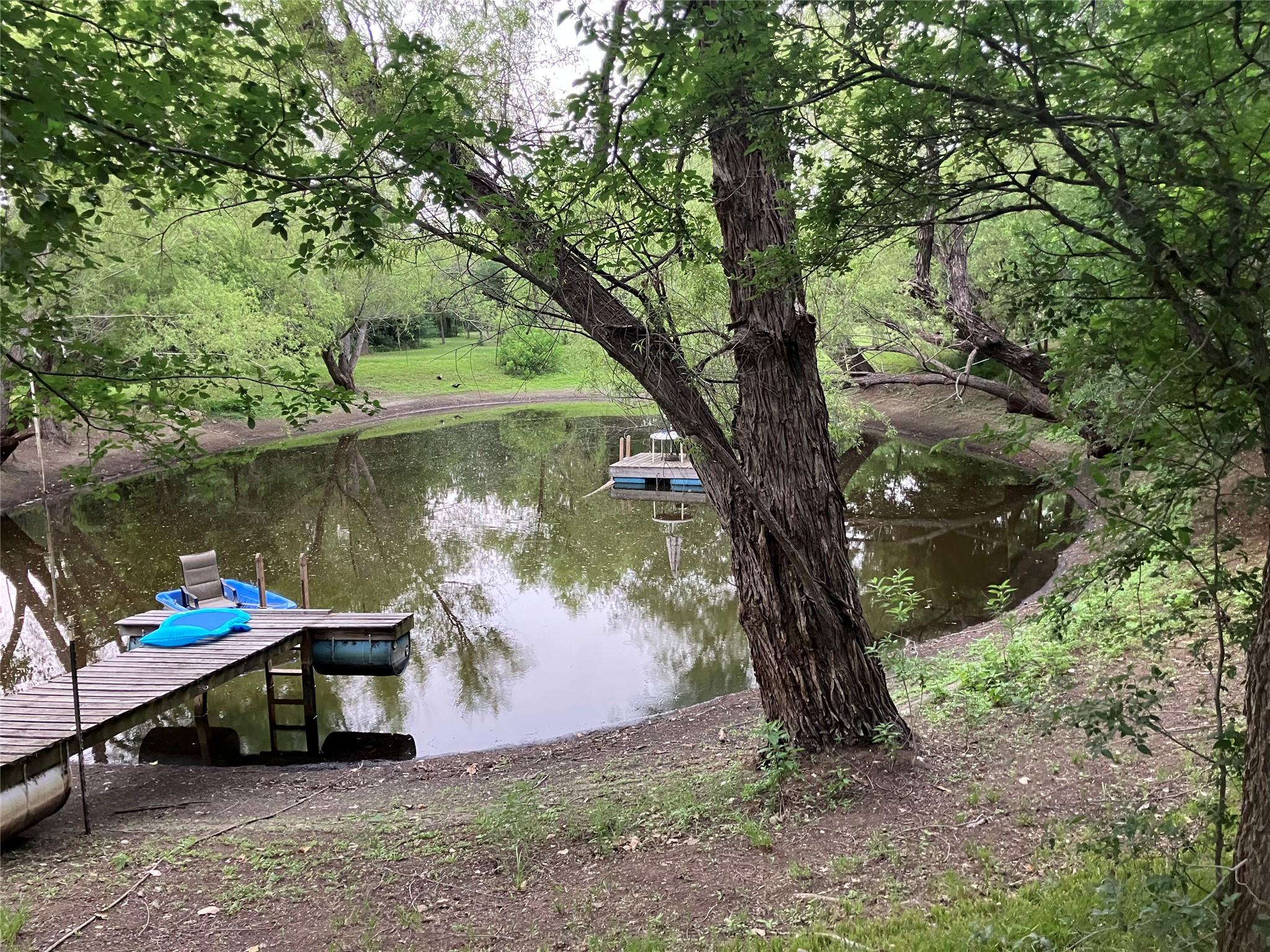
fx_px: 1027
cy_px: 476
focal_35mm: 28
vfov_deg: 49.7
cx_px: 635
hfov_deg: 63.4
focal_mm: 3.99
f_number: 1.8
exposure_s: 1/60
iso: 200
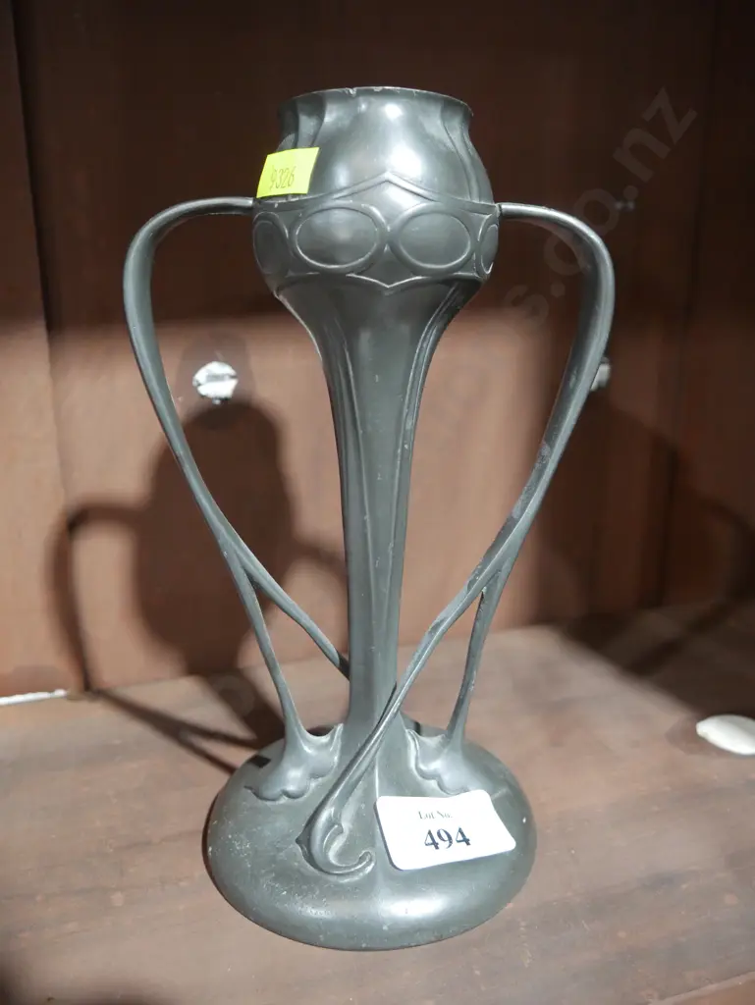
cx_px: 378
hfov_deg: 46.8
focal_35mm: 30
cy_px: 502
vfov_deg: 59.9
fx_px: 872
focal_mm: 15
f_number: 3.6
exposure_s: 1/60
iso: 1600
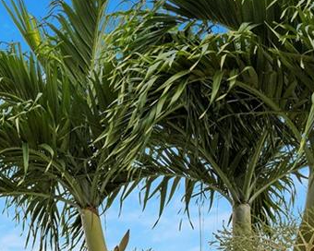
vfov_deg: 15.1
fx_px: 901
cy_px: 330
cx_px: -150
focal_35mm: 97
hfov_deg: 17.8
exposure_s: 1/50
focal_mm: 22
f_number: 10
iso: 100
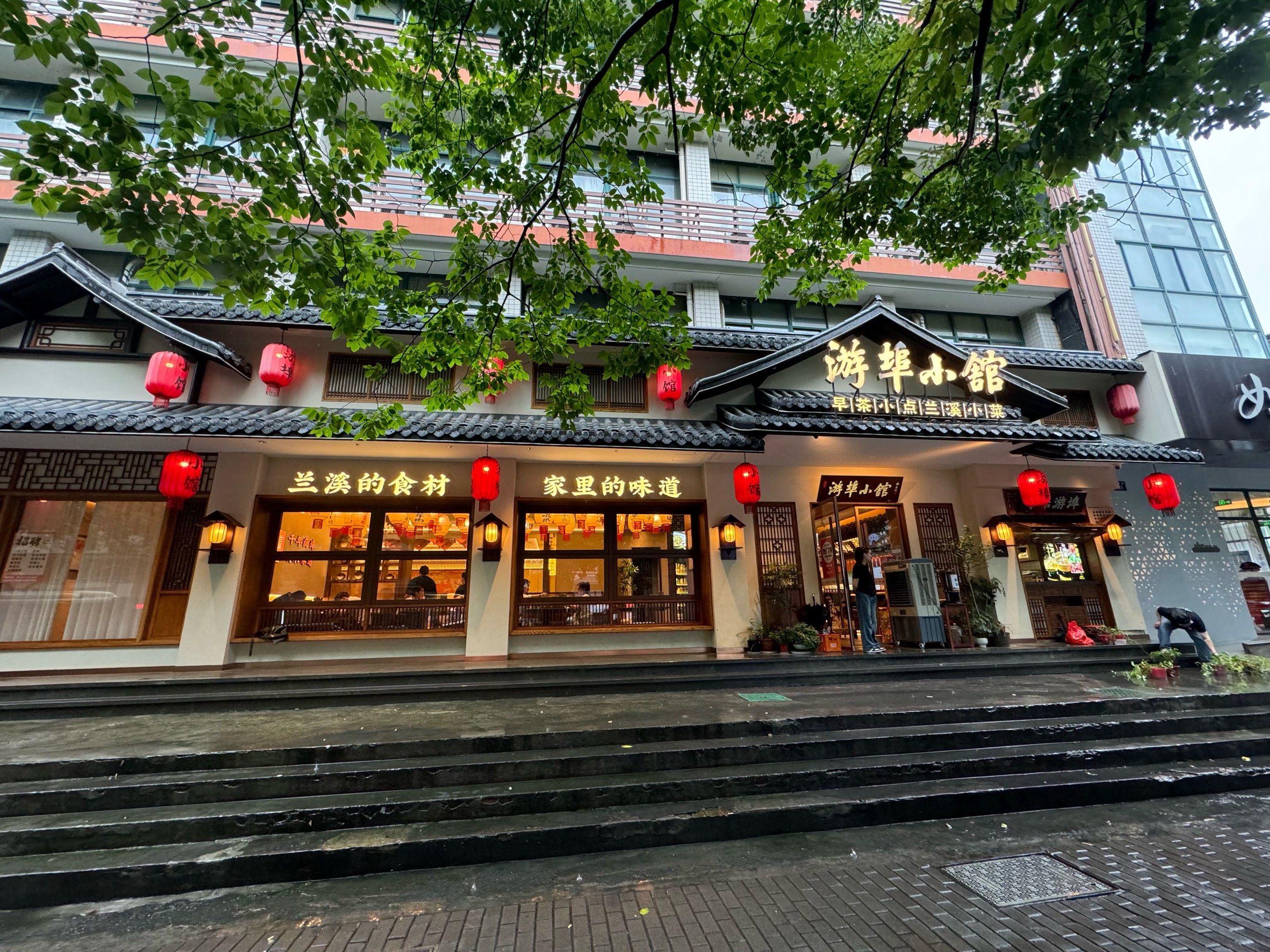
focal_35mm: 14
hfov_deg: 102.1
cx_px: 635
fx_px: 514
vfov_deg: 85.7
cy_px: 476
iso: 250
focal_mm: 2.22
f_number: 2.2
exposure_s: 1/99
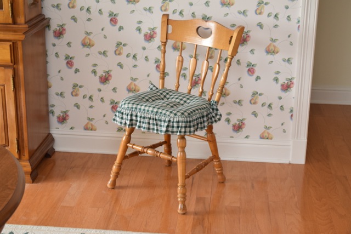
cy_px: 117
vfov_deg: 20.2
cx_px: 176
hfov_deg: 29.9
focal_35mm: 68
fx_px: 658
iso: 800
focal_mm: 45
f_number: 5.6
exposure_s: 1/125
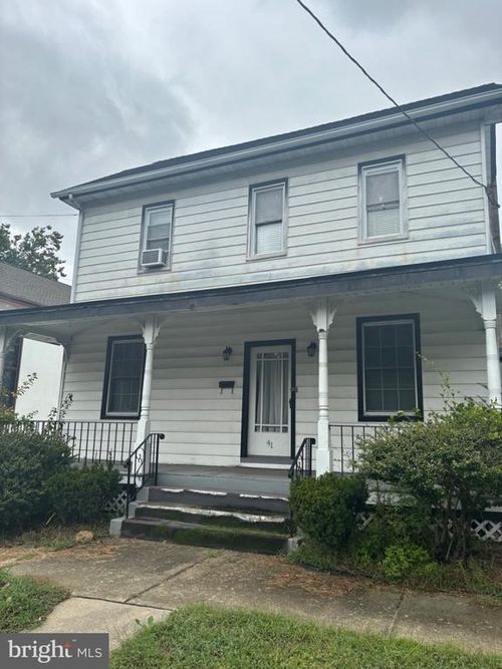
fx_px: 503
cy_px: 334
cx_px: 251
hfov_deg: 53.0
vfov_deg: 67.3
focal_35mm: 26
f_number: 1.6
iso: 50
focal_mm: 5.96
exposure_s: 1/1437
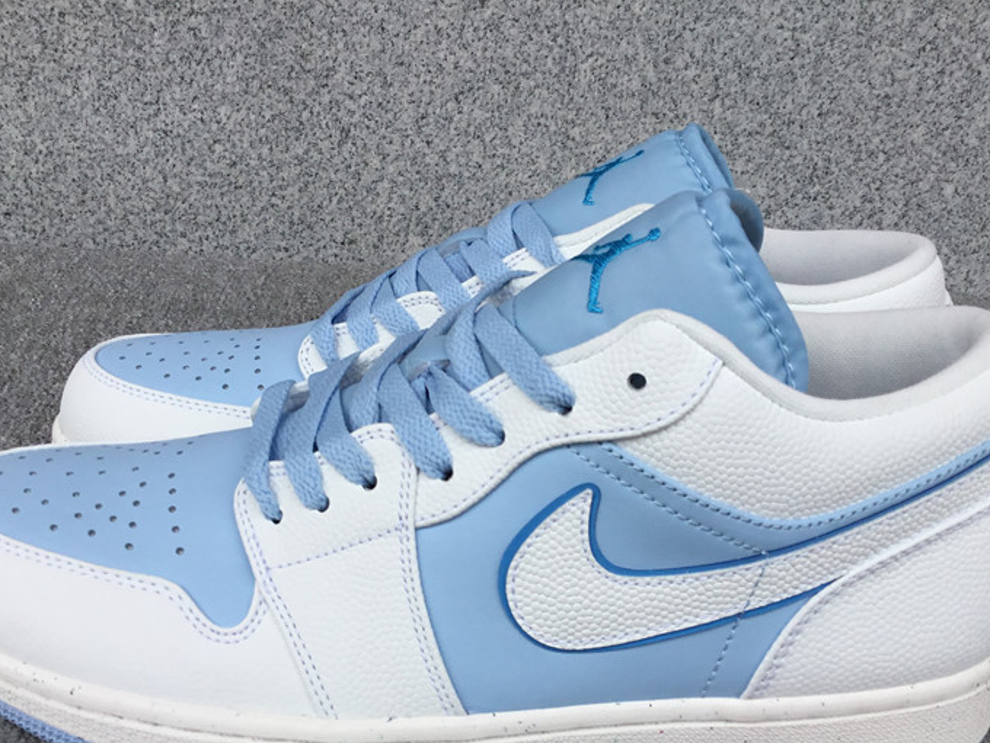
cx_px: 496
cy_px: 489
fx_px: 1173
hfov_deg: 45.8
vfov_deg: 34.8
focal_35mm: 41
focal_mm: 3.3
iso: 25
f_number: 2.4
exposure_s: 1/314
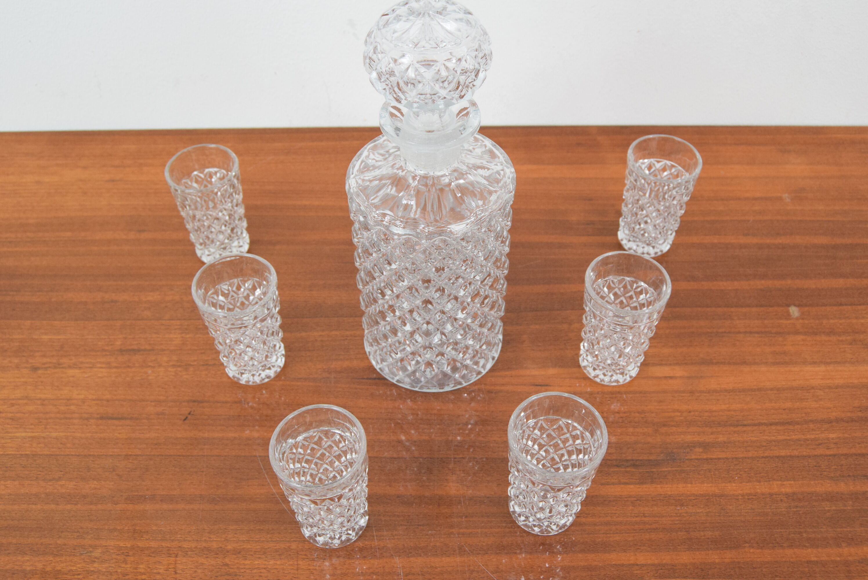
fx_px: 832
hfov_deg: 55.1
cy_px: 290
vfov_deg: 38.4
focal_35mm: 34
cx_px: 434
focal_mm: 23
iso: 1600
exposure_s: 1/200
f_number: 7.1
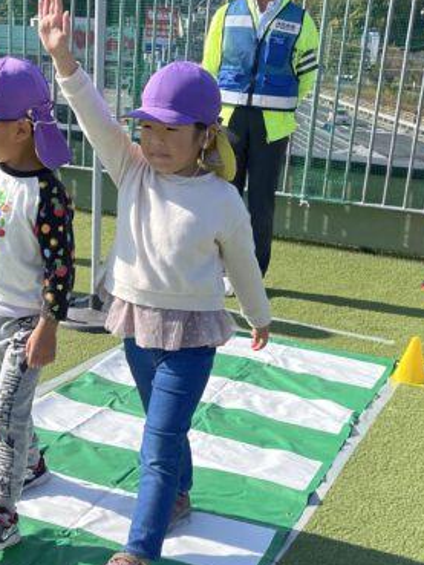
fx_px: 849
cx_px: 152
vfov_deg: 36.6
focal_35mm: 52
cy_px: 354
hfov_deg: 27.9
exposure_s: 1/2857
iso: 32
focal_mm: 5.1
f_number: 1.6
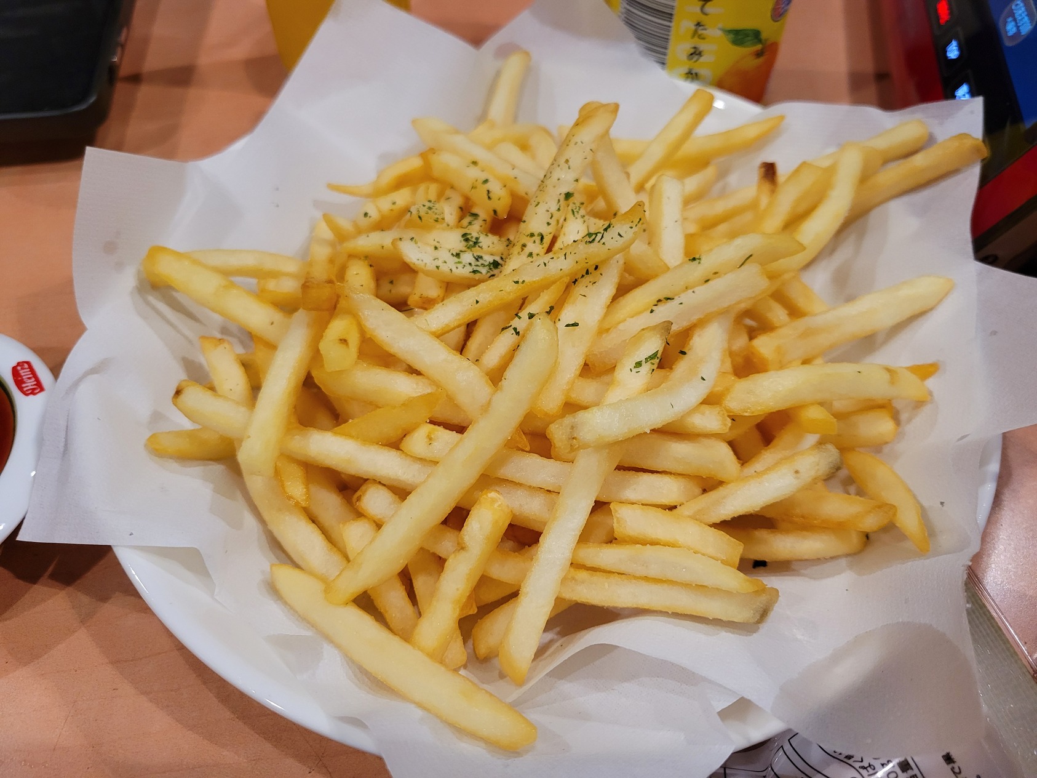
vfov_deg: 53.1
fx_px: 779
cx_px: 518
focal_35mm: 26
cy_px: 389
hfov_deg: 67.3
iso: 320
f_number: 1.8
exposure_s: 1/40
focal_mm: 5.4
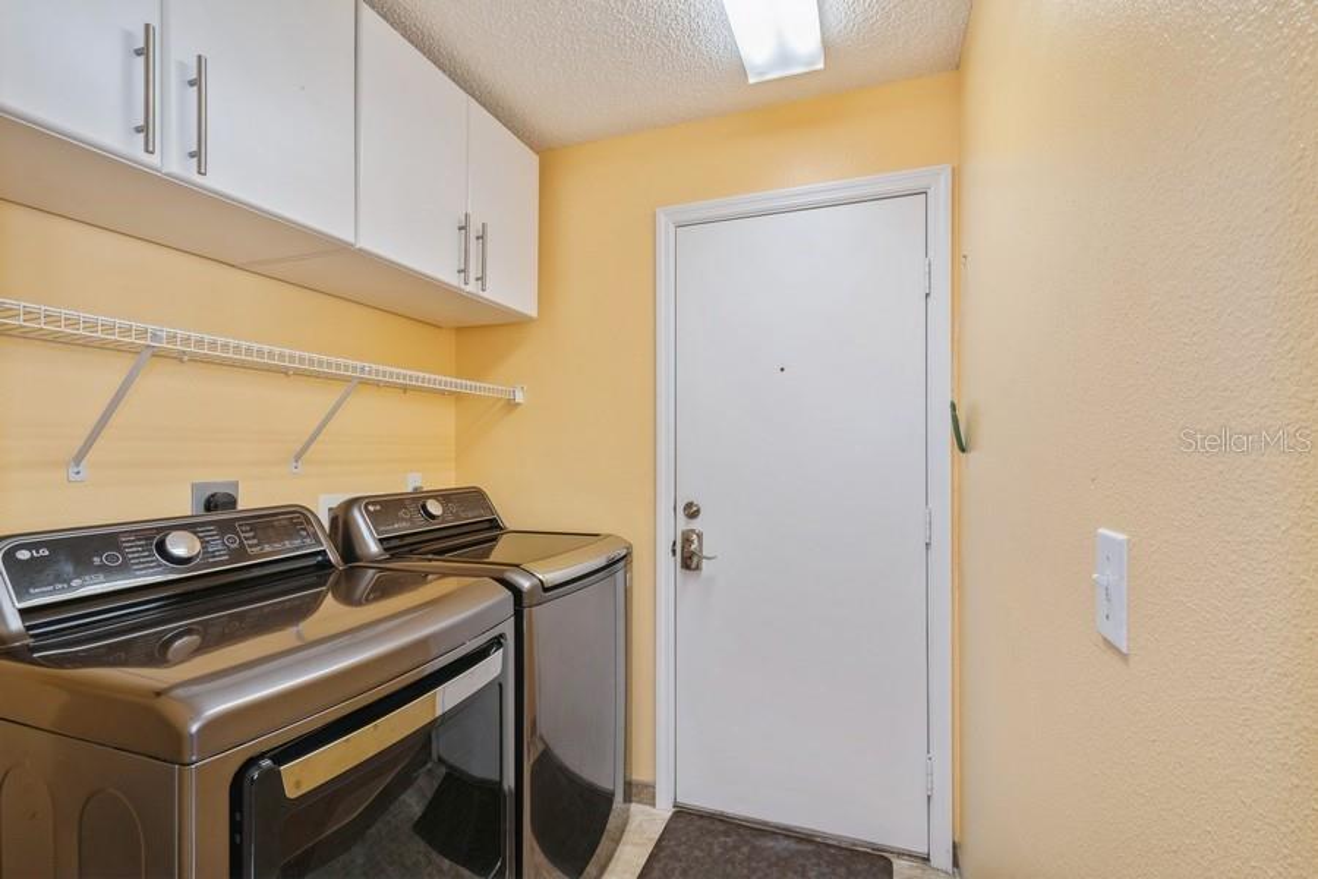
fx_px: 549
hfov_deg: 100.4
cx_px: 659
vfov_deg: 77.3
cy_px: 440
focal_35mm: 15
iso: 200
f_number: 8
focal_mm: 10
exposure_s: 1/8
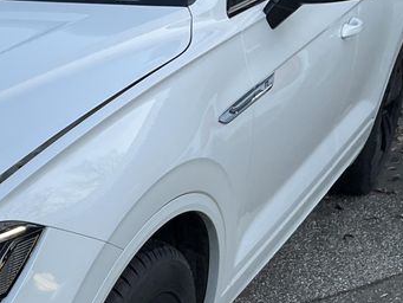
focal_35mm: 68
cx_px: -28
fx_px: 792
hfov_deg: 26.5
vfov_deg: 20.6
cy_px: 330
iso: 16
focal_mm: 3
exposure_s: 1/98
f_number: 1.8
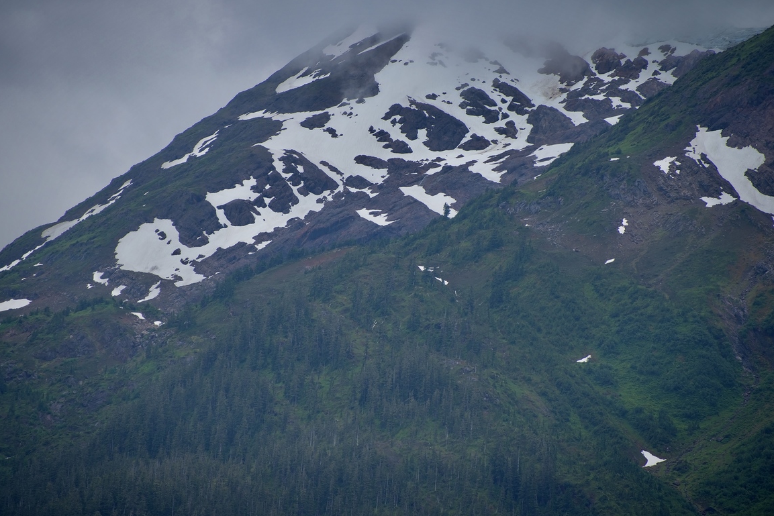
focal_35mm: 333
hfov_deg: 6.2
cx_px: 368
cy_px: 248
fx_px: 7160
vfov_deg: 4.1
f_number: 5.6
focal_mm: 300
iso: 200
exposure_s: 1/640
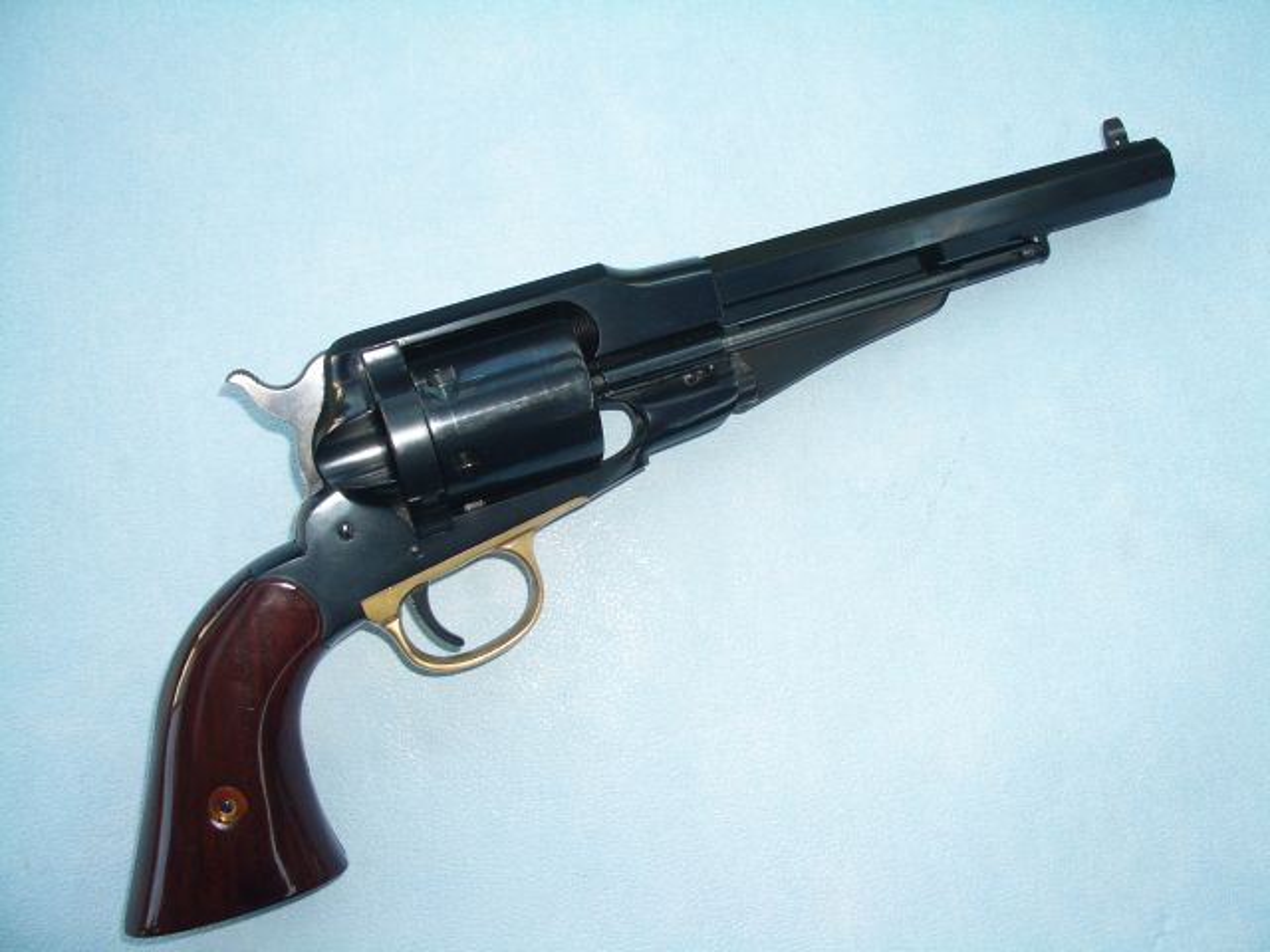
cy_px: 476
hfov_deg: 52.6
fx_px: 1284
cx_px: 635
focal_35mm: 35
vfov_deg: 40.7
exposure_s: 1/25
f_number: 4.3
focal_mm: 5.8
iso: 80
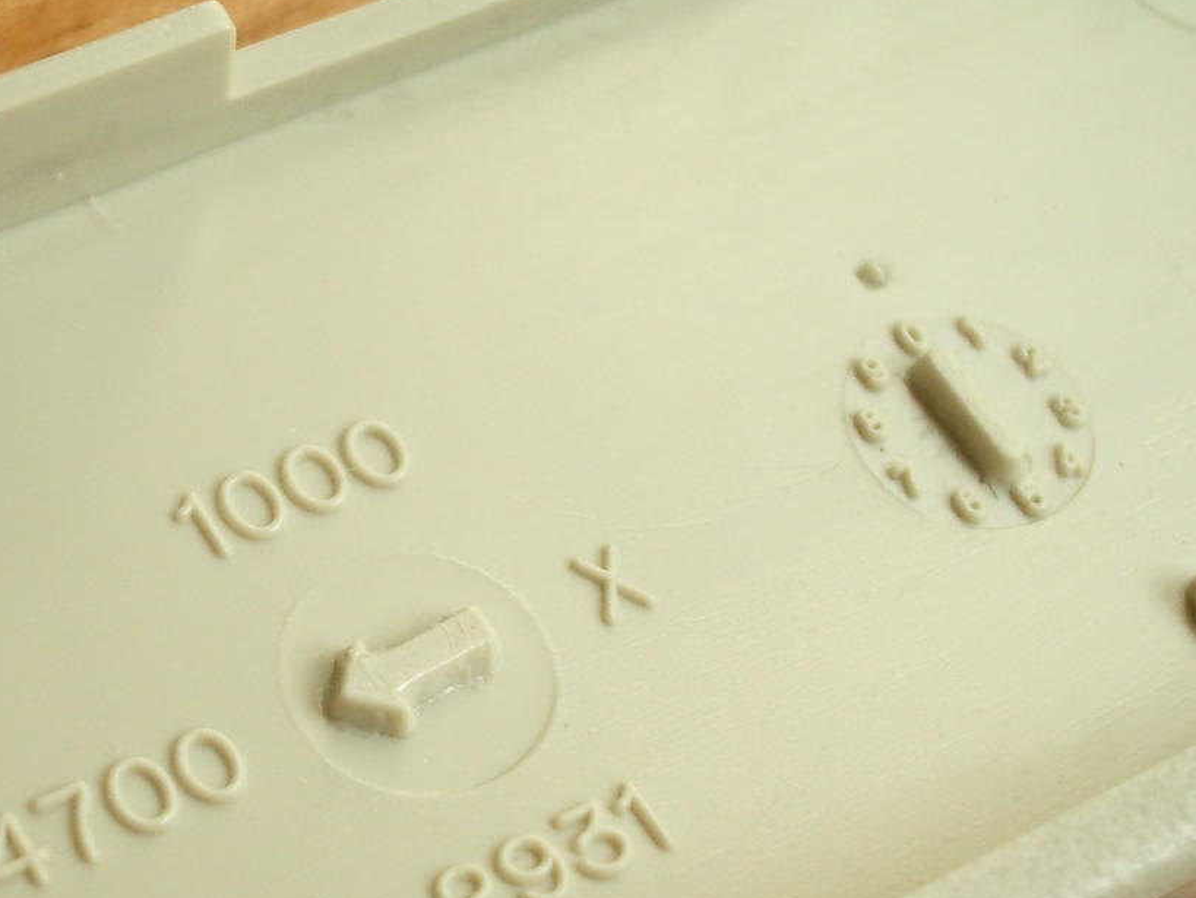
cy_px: 660
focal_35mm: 97
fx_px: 3352
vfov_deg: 15.2
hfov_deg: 20.2
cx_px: 389
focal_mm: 10.2
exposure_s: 1/100
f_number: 3.5
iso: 200
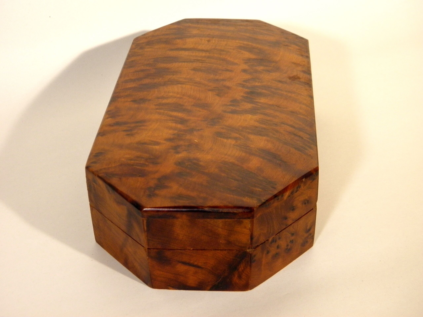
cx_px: 212
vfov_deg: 24.8
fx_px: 721
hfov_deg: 32.7
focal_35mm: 59
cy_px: 158
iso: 200
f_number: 4.1
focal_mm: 10.6
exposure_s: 1/10
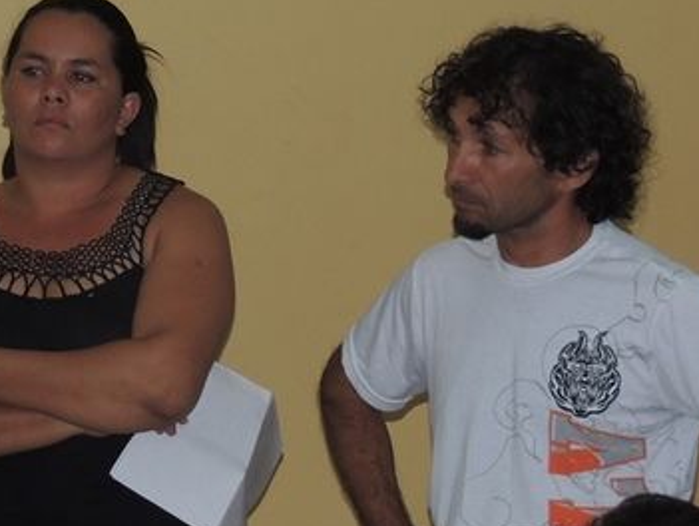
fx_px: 4831
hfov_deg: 8.3
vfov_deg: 6.2
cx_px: 80
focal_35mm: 239
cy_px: 294
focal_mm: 21.4
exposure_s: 1/60
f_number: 4.2
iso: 400
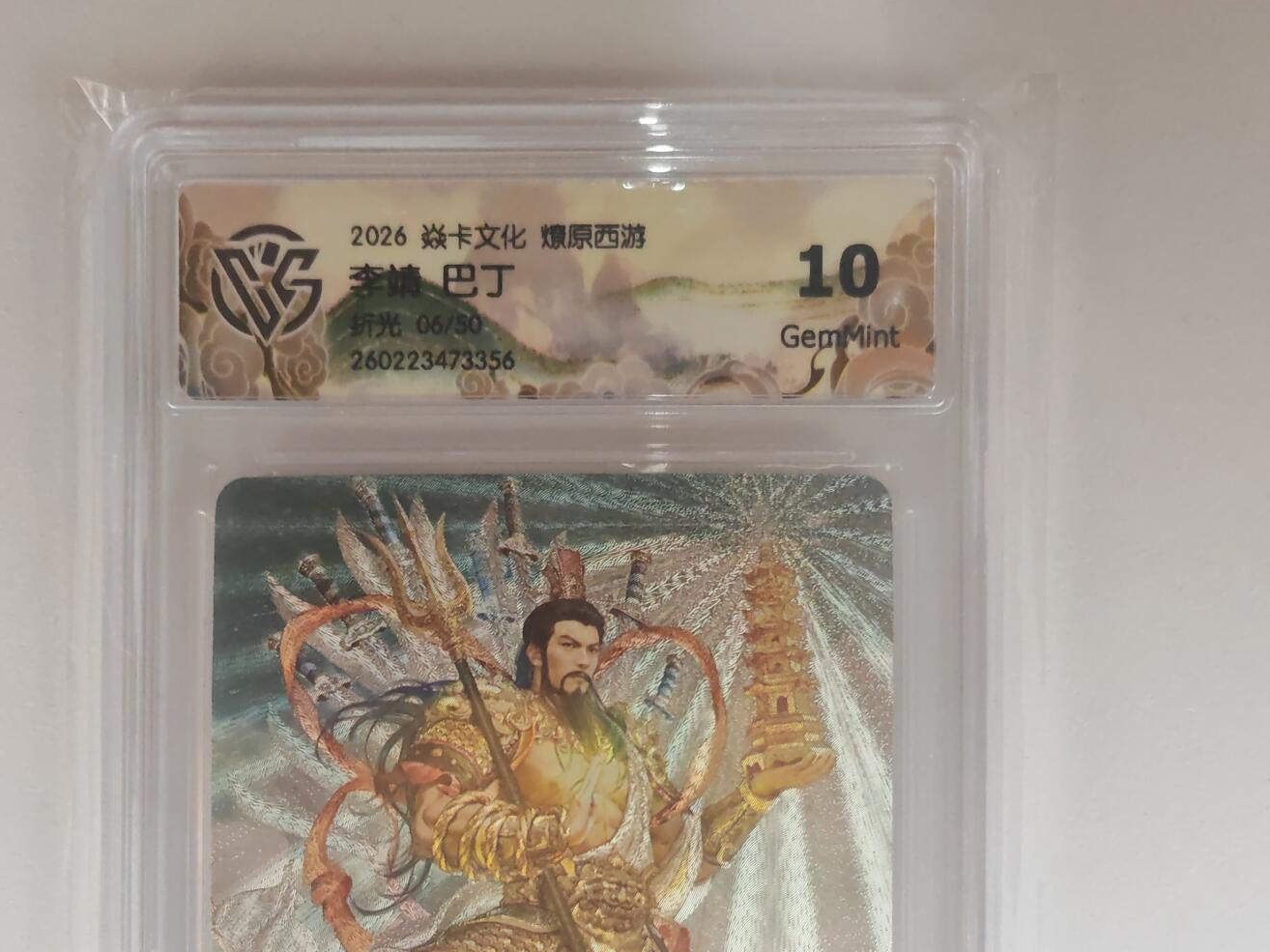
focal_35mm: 37
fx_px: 1357
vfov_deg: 36.8
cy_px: 809
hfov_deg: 50.1
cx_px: 621
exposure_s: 1/33
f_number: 1.95
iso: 1000
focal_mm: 5.52
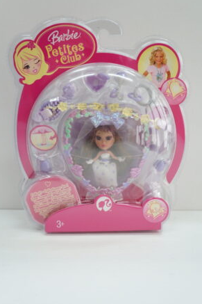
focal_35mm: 33
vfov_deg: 58.0
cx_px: 101
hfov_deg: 40.5
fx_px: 274
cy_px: 154
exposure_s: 1/60
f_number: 5.6
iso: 1000
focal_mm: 21
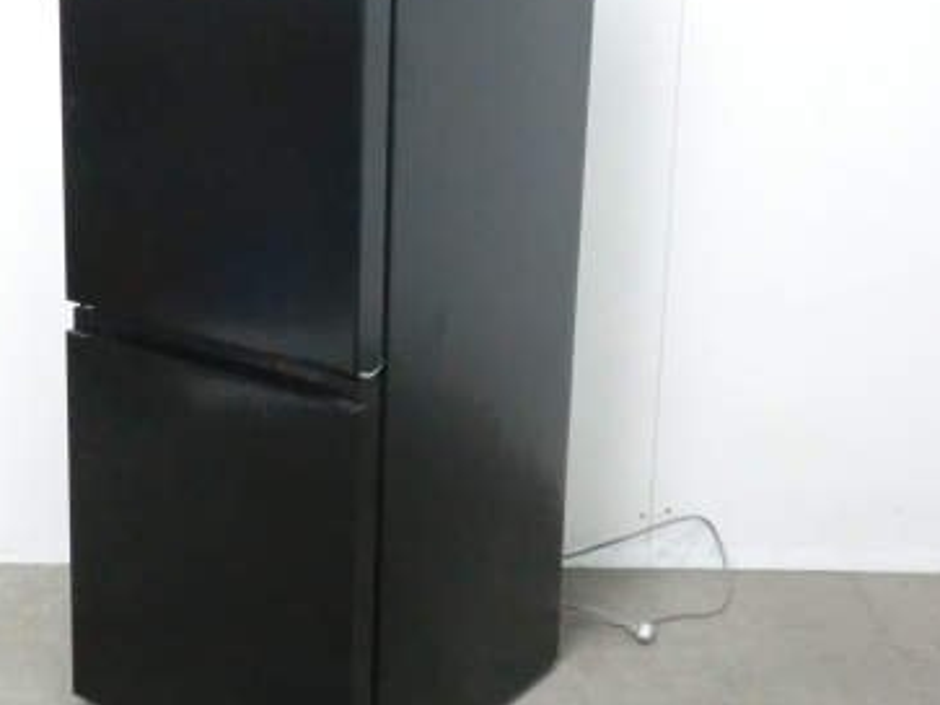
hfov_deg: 28.8
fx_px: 1819
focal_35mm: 67
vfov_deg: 21.8
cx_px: 308
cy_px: 210
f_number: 3.9
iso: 800
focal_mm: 6.9
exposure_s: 1/30
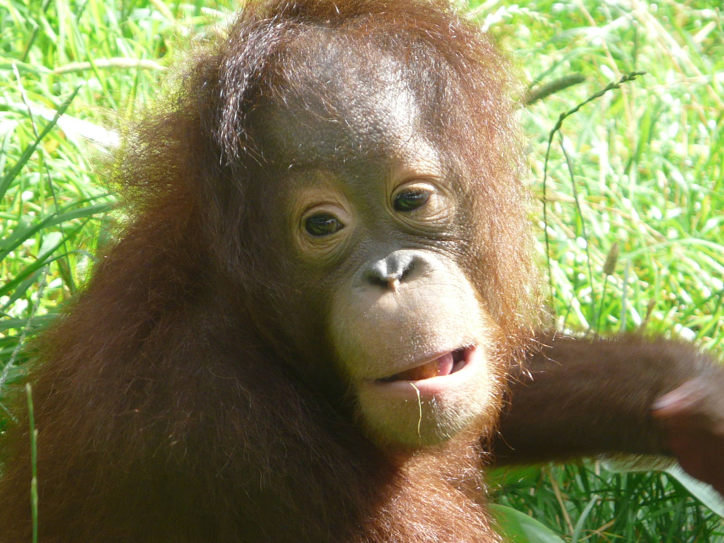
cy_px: 272
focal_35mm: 477
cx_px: 362
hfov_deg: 4.2
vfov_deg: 3.1
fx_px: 9977
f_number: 4
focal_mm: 49
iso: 100
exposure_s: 1/160
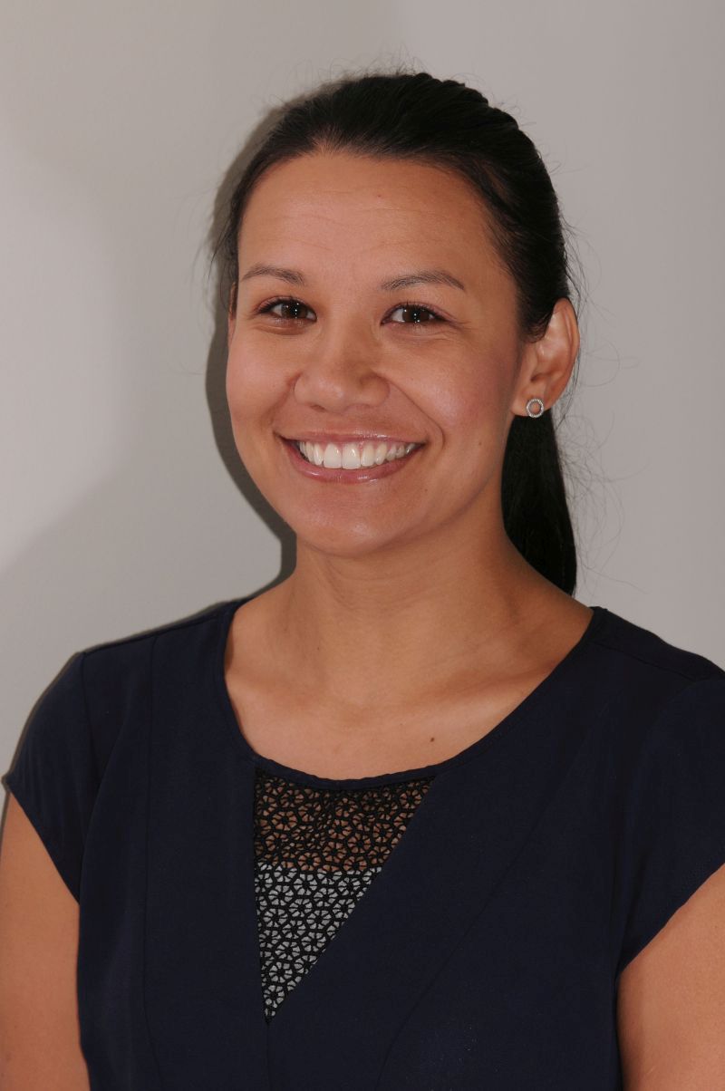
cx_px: 362
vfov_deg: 13.1
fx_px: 4768
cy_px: 546
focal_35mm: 158
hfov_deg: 8.7
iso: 250
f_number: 9
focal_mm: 105
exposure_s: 1/250
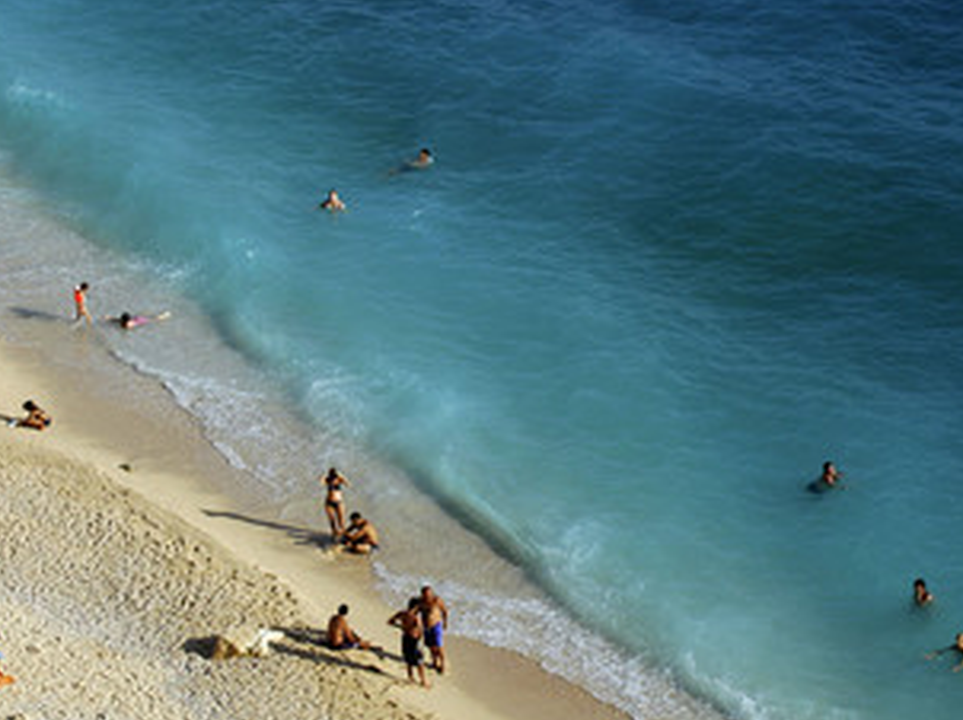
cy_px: 379
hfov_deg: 10.9
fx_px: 5031
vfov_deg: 8.2
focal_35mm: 181
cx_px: 448
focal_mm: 90
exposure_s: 1/640
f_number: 6.3
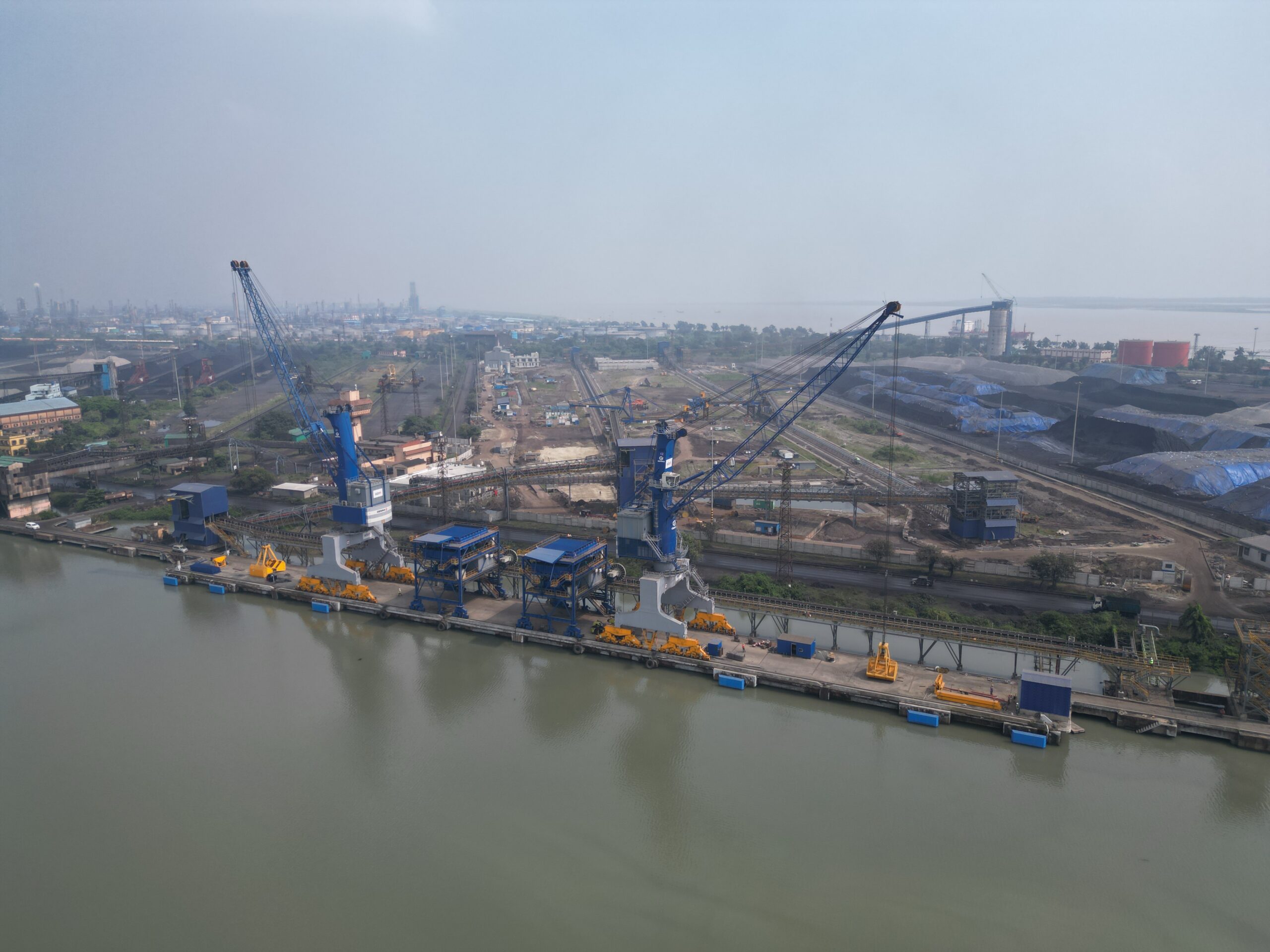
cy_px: 476
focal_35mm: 24
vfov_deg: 56.8
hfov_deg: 71.6
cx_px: 635
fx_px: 881
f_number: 1.7
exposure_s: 1/3000
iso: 110
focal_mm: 6.72
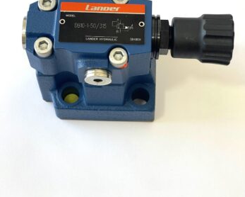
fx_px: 609
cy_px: 49
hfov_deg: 22.7
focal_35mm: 84
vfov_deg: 18.2
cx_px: 123
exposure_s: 1/99
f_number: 2.2
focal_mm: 7.5
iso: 32
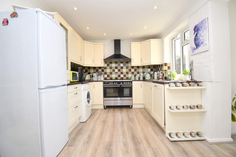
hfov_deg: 100.4
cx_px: 118
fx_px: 98
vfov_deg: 77.3
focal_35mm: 15
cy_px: 78
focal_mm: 10
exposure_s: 1/200
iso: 160
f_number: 5
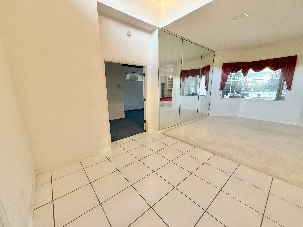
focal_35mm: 14
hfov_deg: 102.1
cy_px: 114
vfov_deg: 85.7
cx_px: 152
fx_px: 123
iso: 320
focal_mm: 2.22
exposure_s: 1/60
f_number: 2.2
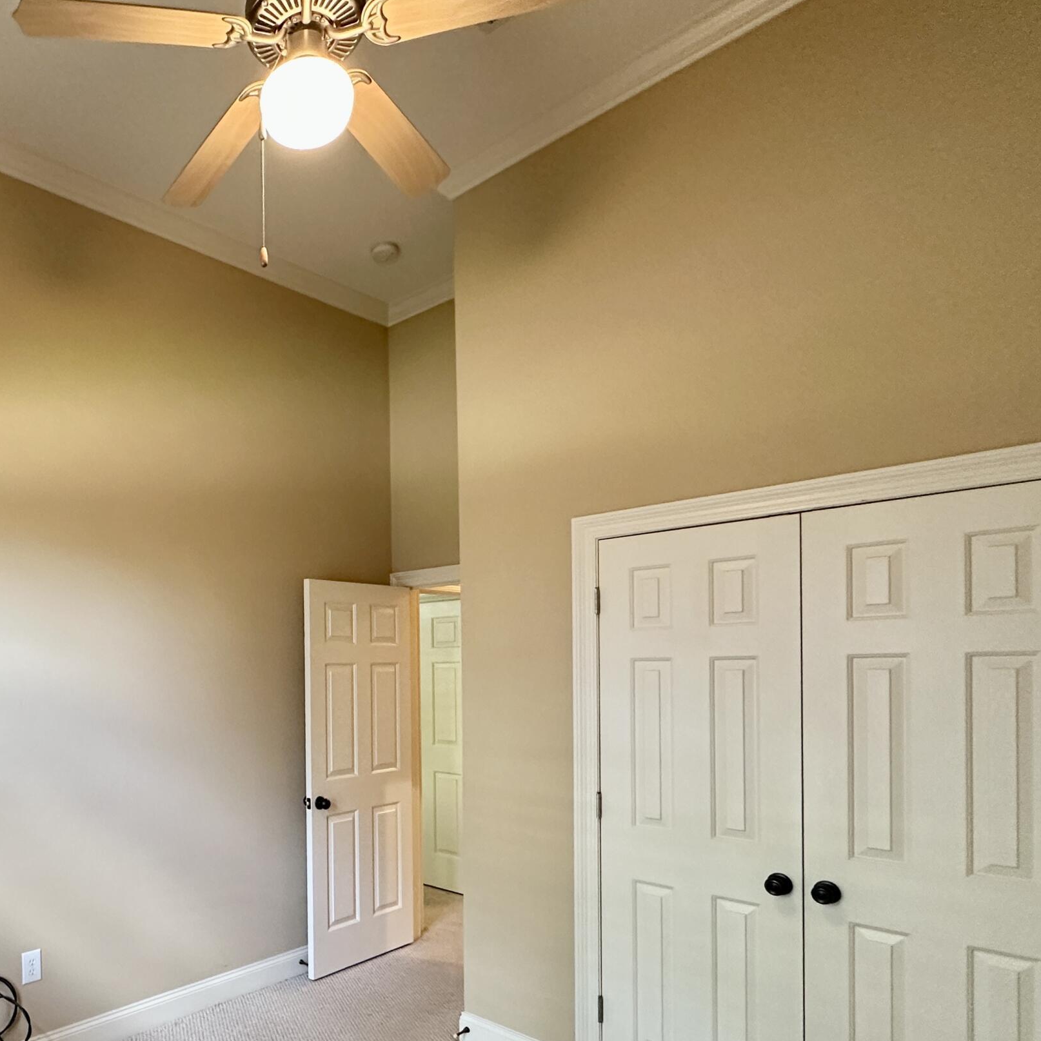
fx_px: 783
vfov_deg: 65.9
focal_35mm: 23
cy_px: 672
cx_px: 233
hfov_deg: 62.5
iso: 320
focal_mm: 2.22
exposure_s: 1/60
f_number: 2.2
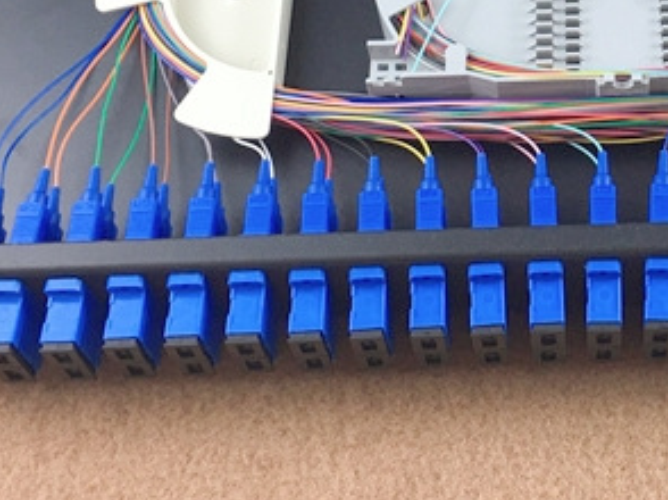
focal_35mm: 79
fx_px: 1523
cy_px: -107
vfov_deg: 17.7
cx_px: 616
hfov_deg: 24.0
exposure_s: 1/33
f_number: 2.2
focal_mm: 4.15
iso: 25
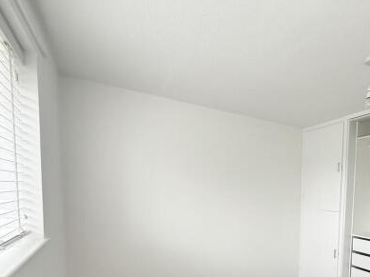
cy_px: 204
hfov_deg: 76.1
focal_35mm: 21
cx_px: 252
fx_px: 224
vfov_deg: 60.3
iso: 200
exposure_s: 1/99
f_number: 2.2
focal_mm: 2.22
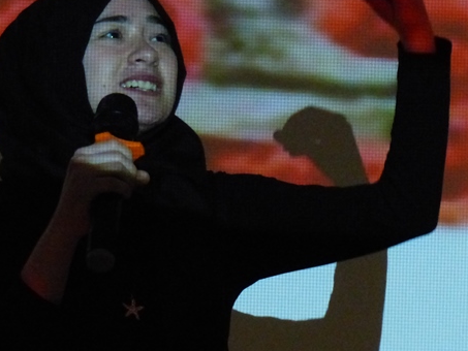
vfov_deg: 3.0
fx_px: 6653
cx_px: 171
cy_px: 137
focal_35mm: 492
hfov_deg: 4.0
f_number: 2.8
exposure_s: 1/200
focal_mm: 56.9
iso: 1600
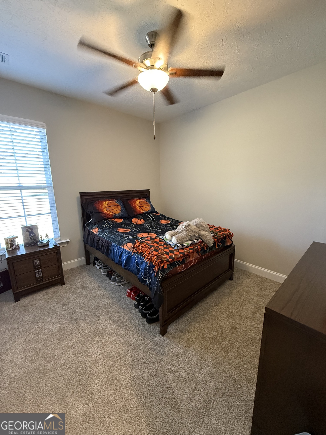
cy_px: 218
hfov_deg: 85.7
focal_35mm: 14
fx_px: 176
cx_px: 163
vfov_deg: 102.1
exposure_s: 1/60
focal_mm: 2.22
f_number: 2.2
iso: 640
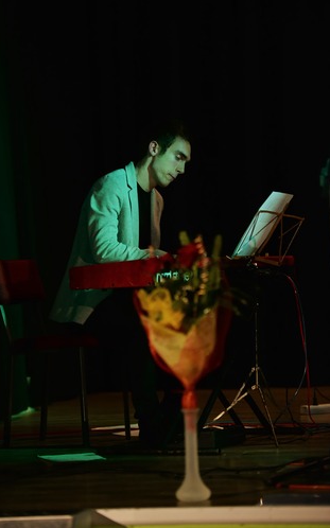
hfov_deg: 10.5
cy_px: 264
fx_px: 1800
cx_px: 157
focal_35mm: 125
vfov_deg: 16.7
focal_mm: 122
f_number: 2.8
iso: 800
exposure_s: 1/125
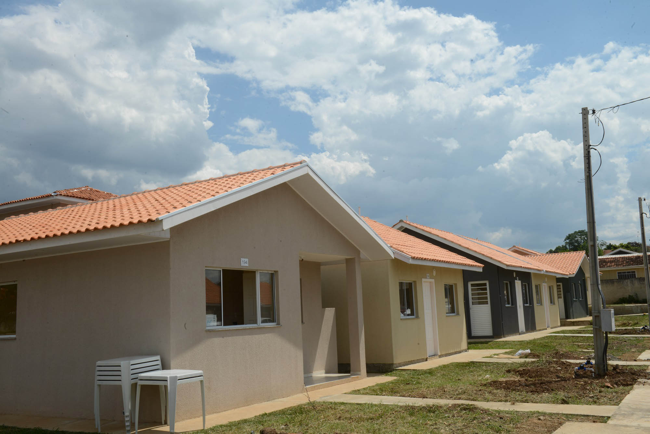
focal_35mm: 35
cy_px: 217
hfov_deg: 54.4
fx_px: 632
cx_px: 325
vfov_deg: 37.9
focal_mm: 35
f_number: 22
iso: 125
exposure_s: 1/60
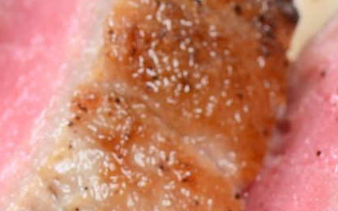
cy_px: 528
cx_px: 272
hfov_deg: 2.7
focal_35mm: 776
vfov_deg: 1.7
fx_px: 7154
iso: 160
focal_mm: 105
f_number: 11
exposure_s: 1/200
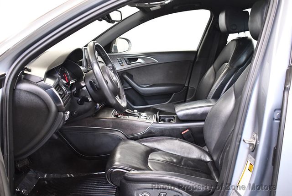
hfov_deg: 53.1
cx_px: 146
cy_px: 98
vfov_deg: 36.9
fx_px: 292
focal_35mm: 36
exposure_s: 1/100
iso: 3200
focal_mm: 18
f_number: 3.5
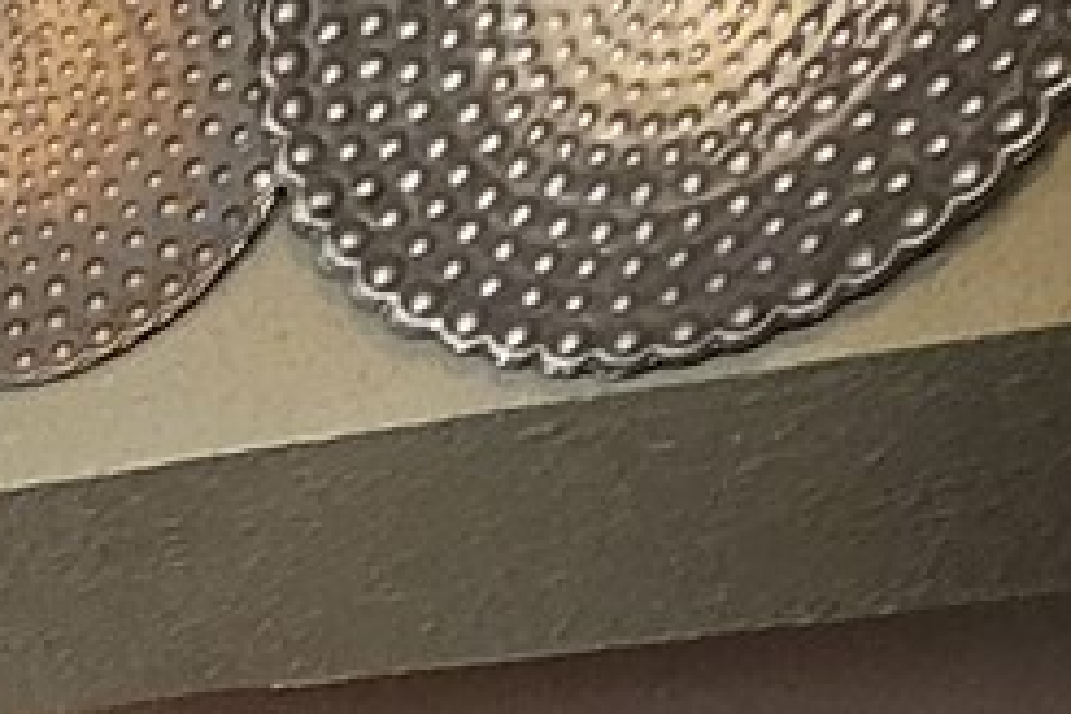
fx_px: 2618
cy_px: 1763
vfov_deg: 12.1
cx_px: -1106
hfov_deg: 16.8
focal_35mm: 88
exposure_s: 1/30
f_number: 2.2
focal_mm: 2.2
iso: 400
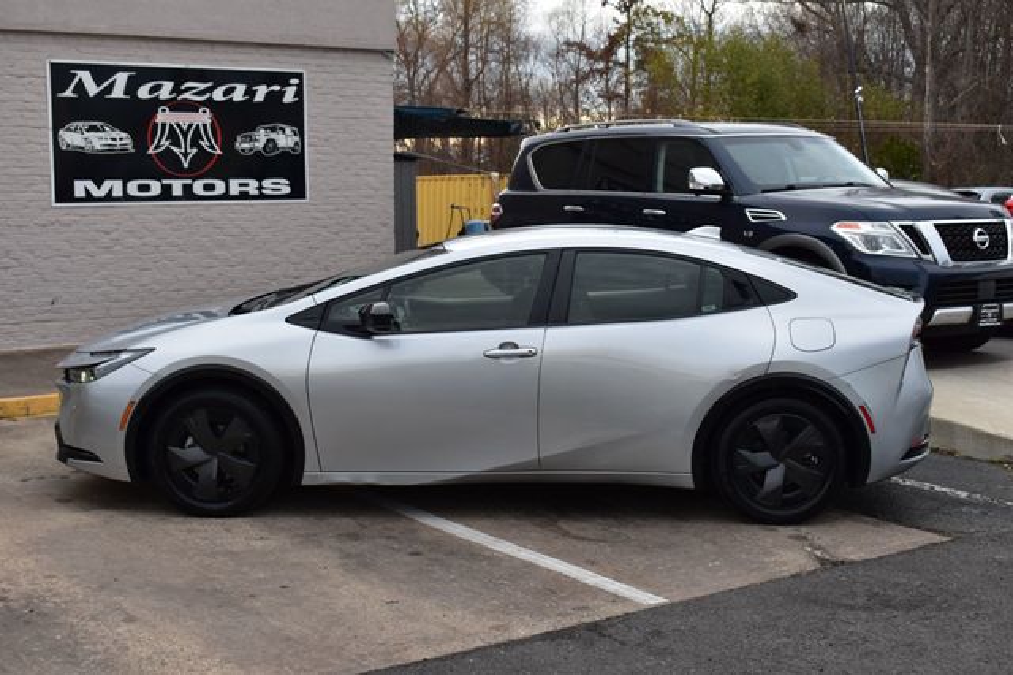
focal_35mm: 51
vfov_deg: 26.5
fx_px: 1434
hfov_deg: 38.9
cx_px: 506
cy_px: 338
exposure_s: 1/40
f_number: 7.1
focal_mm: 34
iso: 400
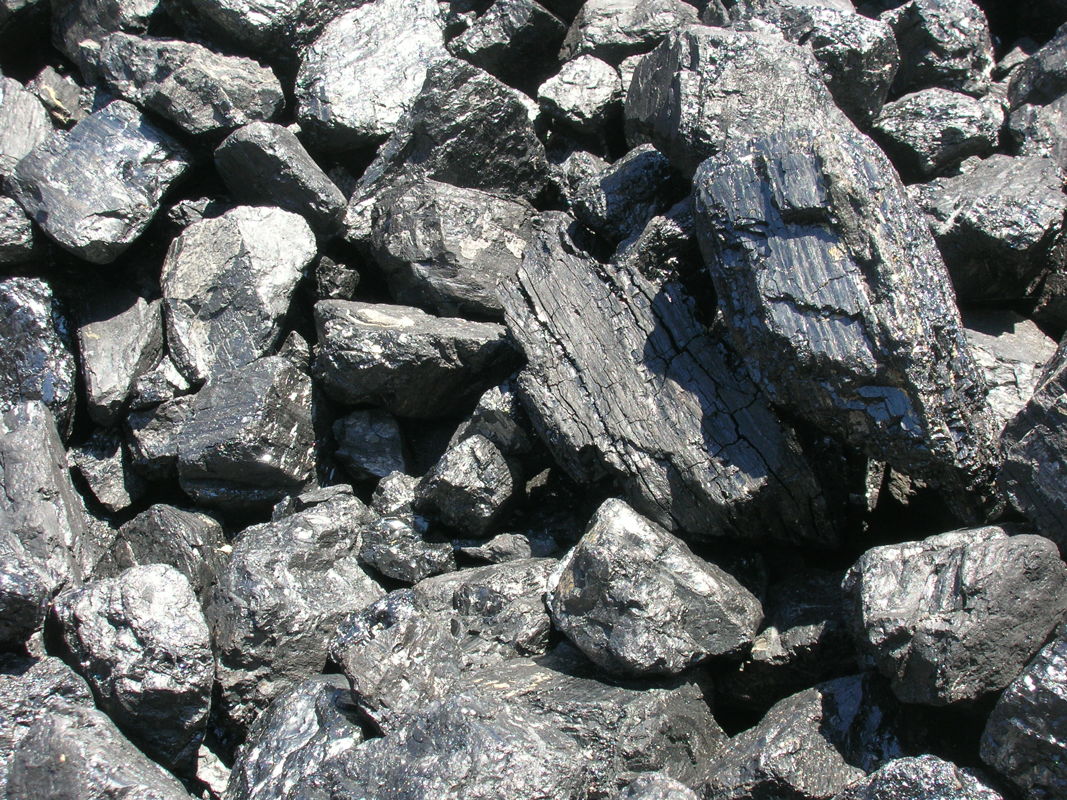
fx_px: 1664
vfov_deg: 27.0
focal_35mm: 54
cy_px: 400
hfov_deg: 35.5
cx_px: 534
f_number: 5.7
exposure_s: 1/58.6
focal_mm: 9
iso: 50
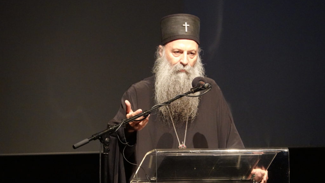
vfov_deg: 3.5
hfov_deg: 6.2
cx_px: 162
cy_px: 92
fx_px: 2991
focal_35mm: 347
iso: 3200
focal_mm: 120.91
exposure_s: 1/60
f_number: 4
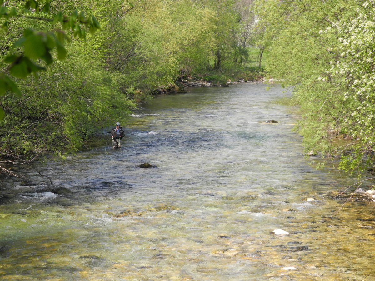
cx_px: 188
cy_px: 140
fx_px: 1289
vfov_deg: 12.5
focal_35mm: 119
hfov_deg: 16.6
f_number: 4.5
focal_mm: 25.4
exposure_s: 1/286
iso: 100
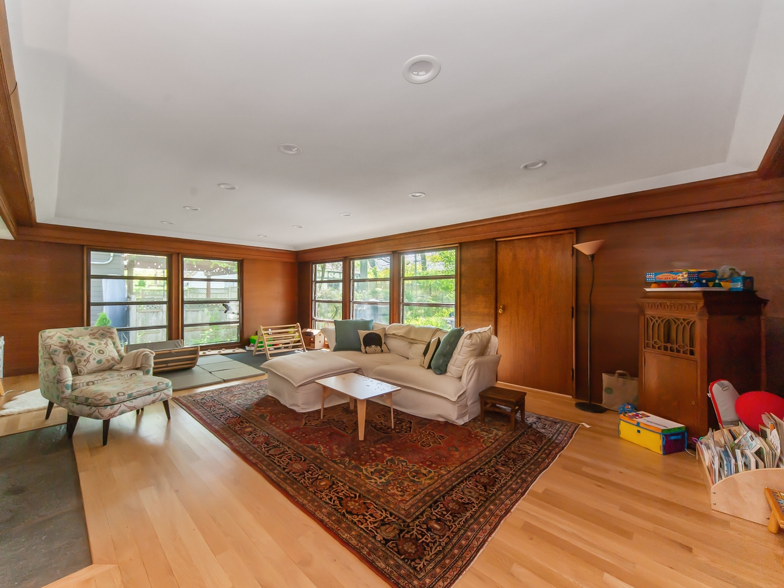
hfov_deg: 101.9
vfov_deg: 85.7
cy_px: 293
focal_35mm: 14
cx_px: 362
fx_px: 317
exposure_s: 1/50
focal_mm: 12
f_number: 8
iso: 200
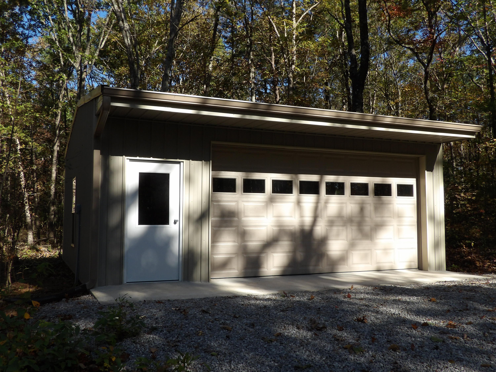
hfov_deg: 55.4
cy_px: 186
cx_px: 248
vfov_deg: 42.9
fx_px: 473
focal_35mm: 33
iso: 100
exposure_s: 1/428
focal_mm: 5.9
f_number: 3.6
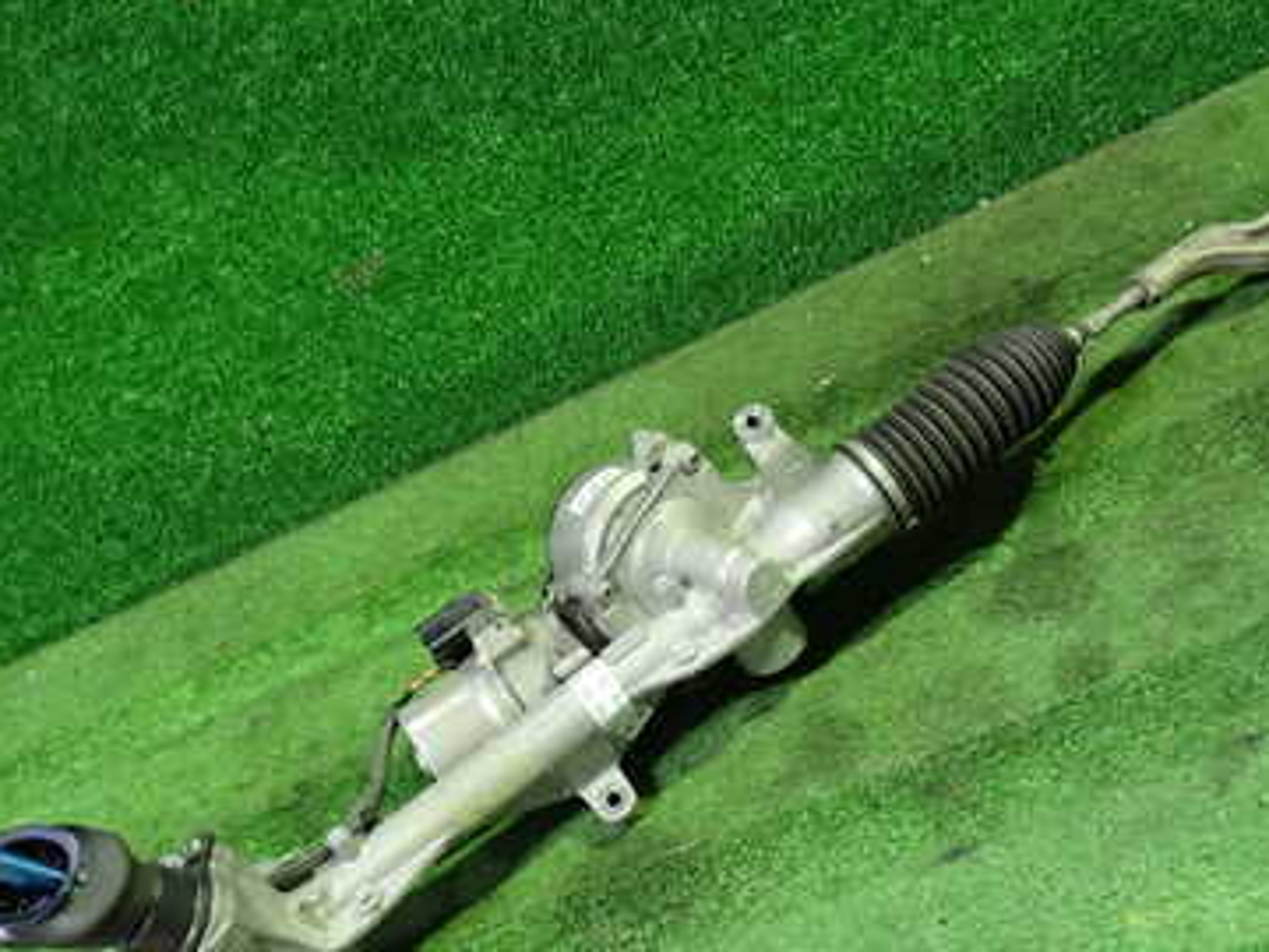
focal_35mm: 50
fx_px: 1833
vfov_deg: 28.7
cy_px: 702
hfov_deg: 38.0
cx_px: 483
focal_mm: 5.4
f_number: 2.3
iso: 640
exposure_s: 1/30
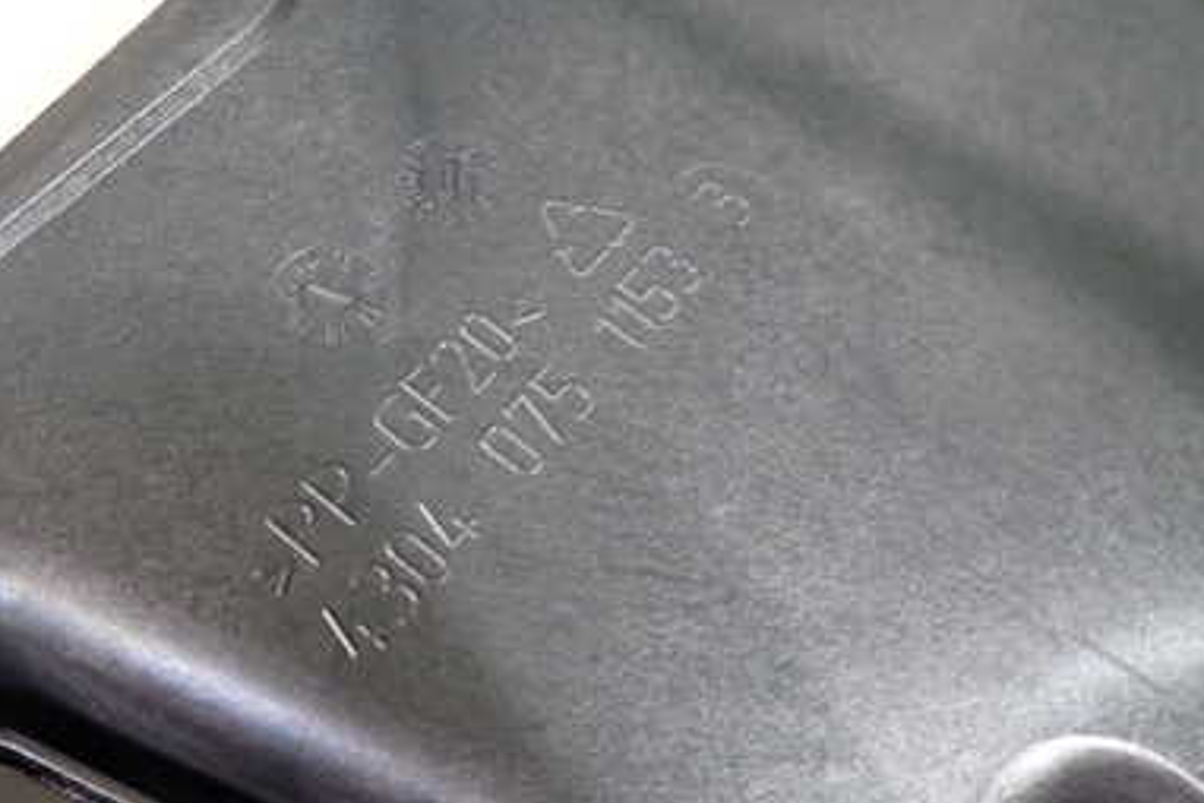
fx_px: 1371
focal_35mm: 41
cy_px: 326
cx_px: 483
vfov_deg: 32.5
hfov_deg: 47.1
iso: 320
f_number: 2
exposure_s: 1/30
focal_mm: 4.5
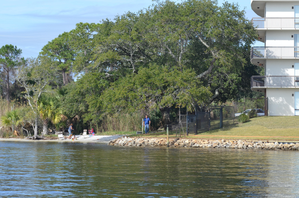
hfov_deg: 17.5
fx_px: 970
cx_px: 150
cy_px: 99
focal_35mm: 117
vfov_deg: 11.7
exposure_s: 1/640
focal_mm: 78
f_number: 6.3
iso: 200
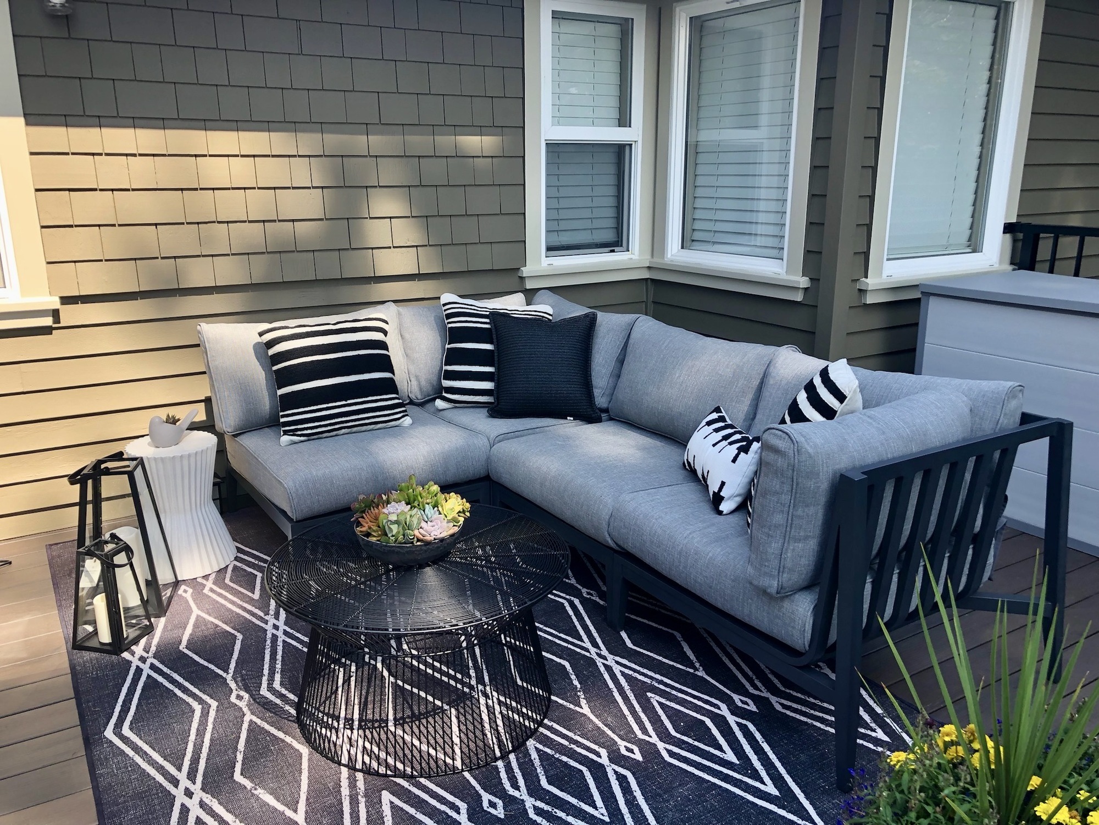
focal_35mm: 28
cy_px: 412
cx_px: 550
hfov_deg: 63.4
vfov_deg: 49.7
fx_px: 889
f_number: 1.8
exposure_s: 1/361
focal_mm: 3.99
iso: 20
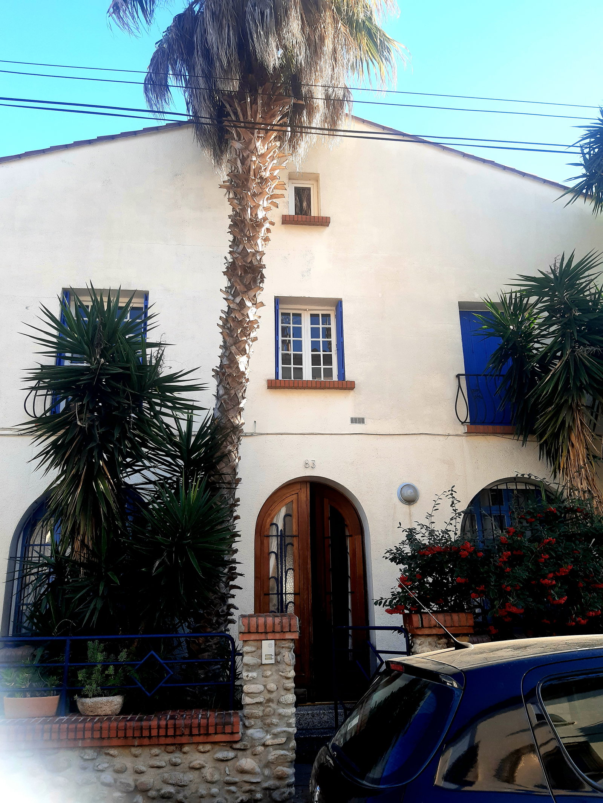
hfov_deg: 53.1
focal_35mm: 26
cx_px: 302
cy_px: 402
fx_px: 604
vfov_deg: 67.3
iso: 40
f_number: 1.7
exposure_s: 1/385
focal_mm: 3.92
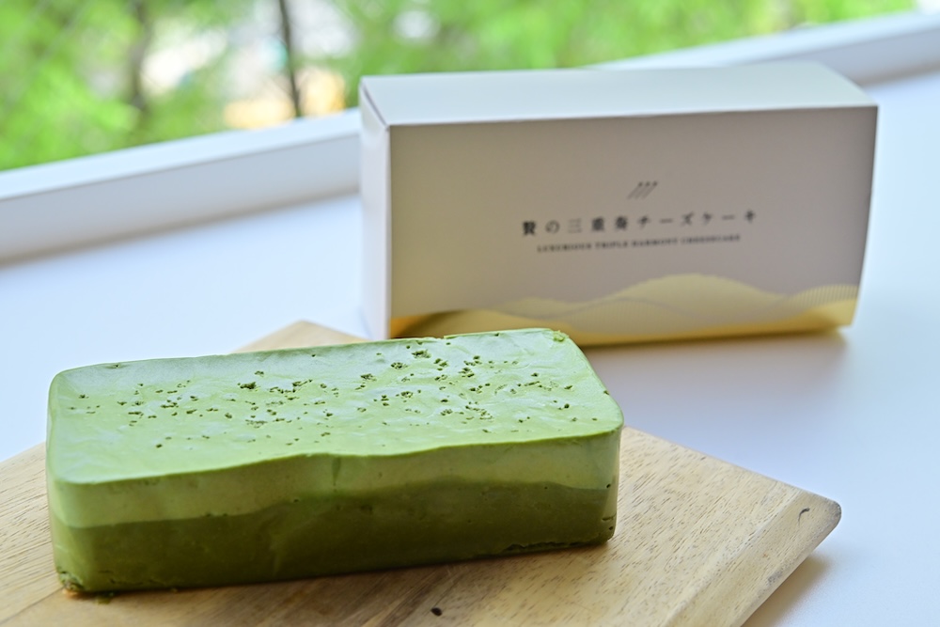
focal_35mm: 60
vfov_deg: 22.6
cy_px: 314
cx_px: 470
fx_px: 1567
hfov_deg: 33.4
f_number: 8
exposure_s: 1/320
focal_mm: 60
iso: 1000
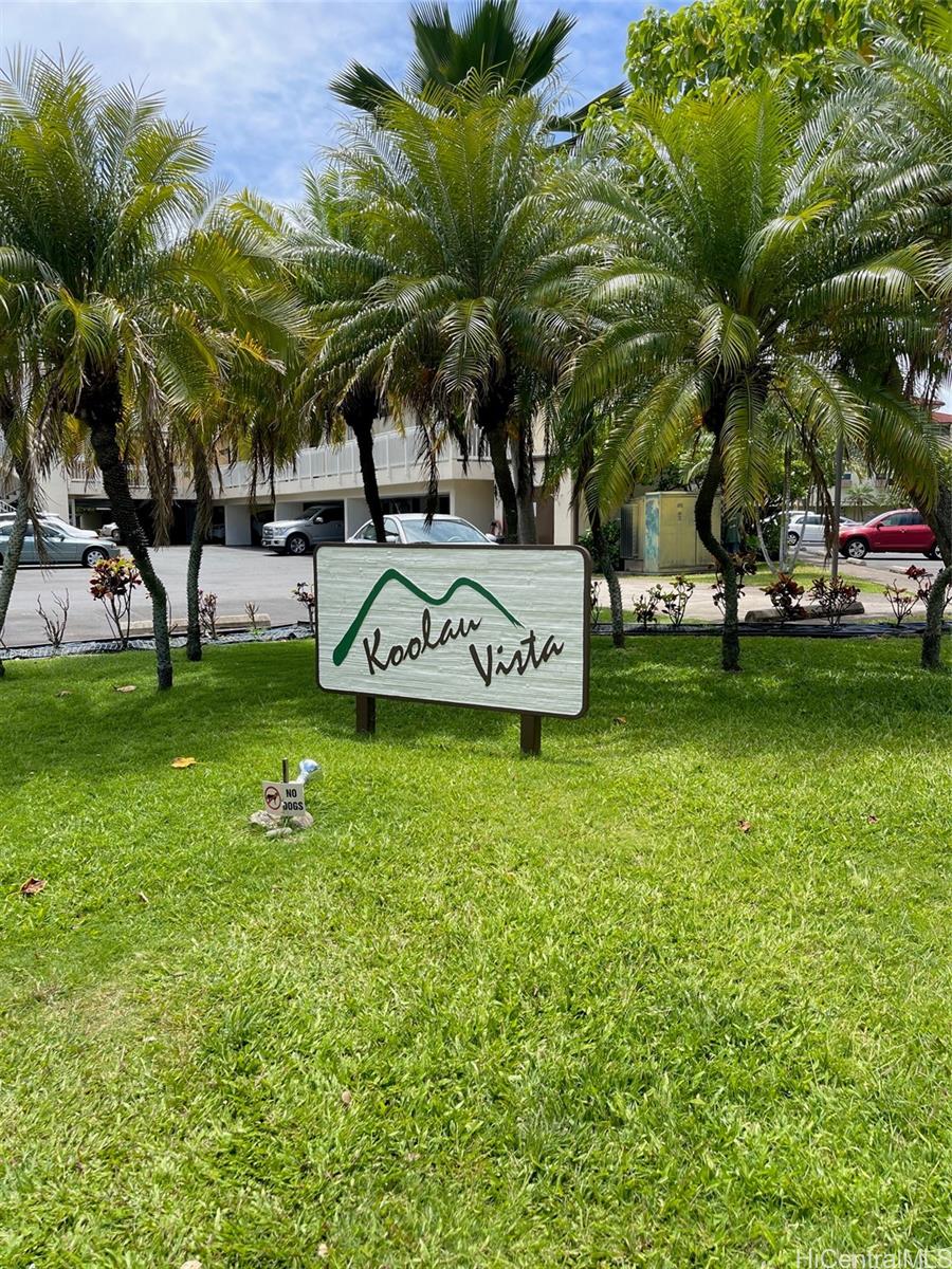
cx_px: 476
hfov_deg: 53.1
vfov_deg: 67.3
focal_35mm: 26
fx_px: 953
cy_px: 634
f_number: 1.6
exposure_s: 1/1309
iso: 50
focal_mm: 5.1
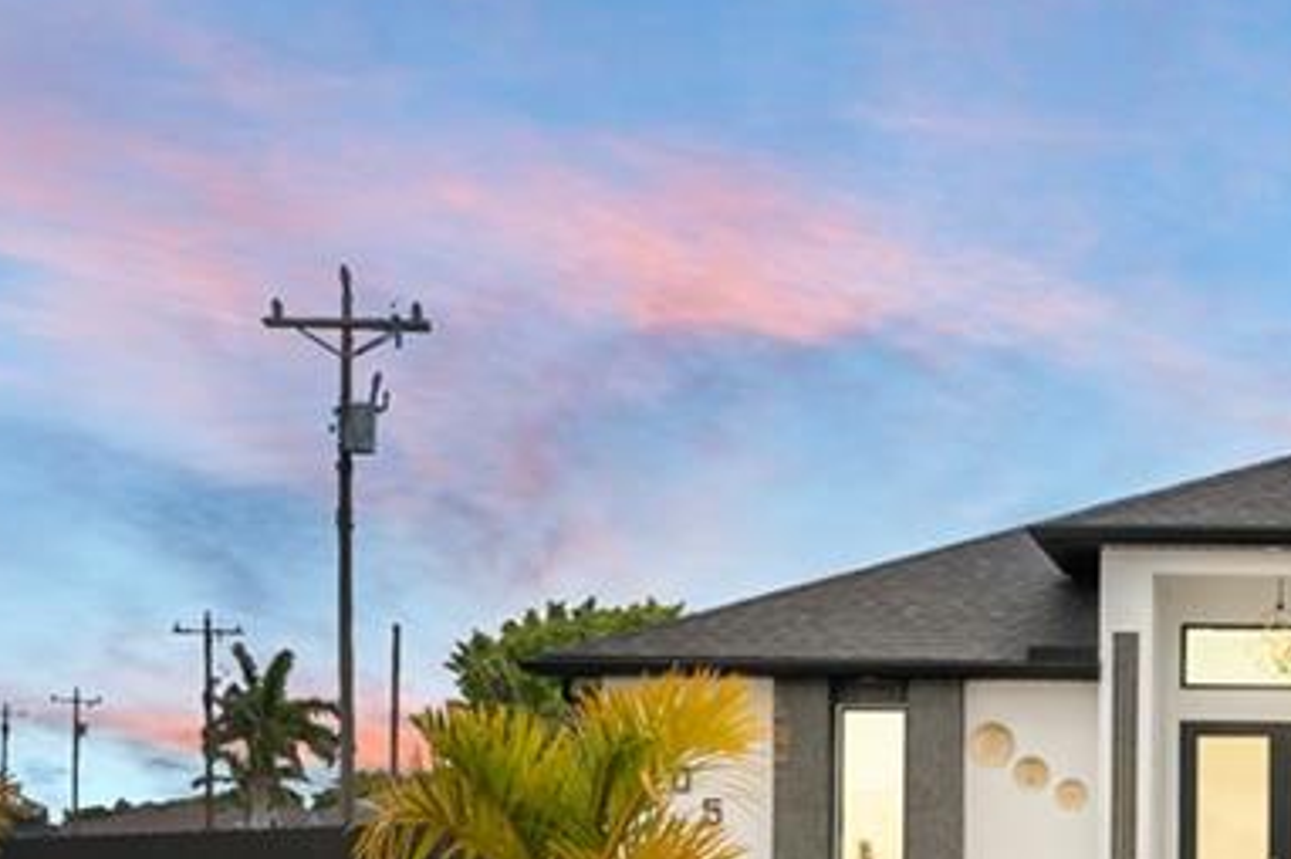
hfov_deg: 21.9
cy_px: 839
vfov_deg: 15.3
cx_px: 1423
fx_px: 3153
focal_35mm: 88
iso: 100
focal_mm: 14
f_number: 8
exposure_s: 1/320
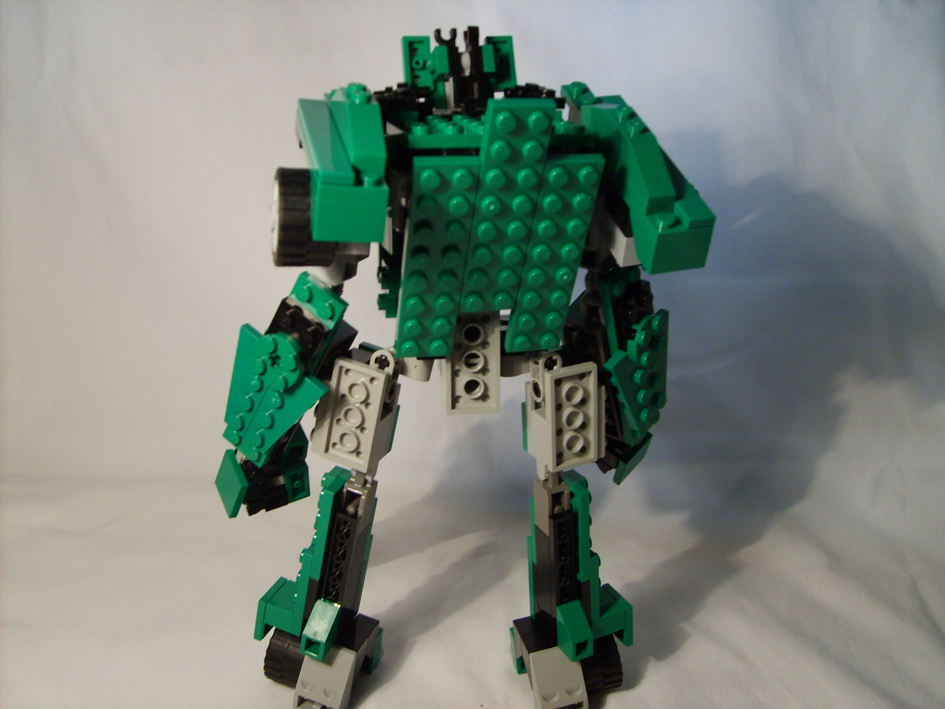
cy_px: 354
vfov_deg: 40.7
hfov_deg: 52.6
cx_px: 472
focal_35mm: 35
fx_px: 955
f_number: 2.8
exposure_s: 1/30
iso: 106
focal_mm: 5.8
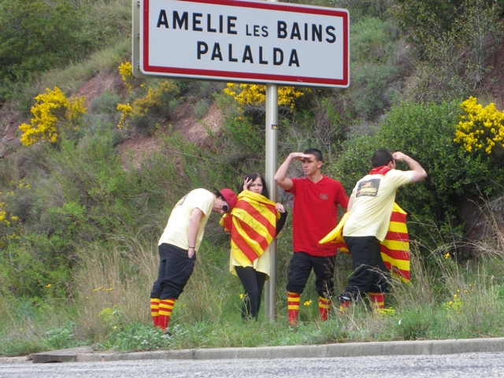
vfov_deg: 23.7
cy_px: 189
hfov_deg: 31.2
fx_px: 903
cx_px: 252
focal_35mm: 62
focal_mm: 11.1
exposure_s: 1/80
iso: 64
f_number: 4.6
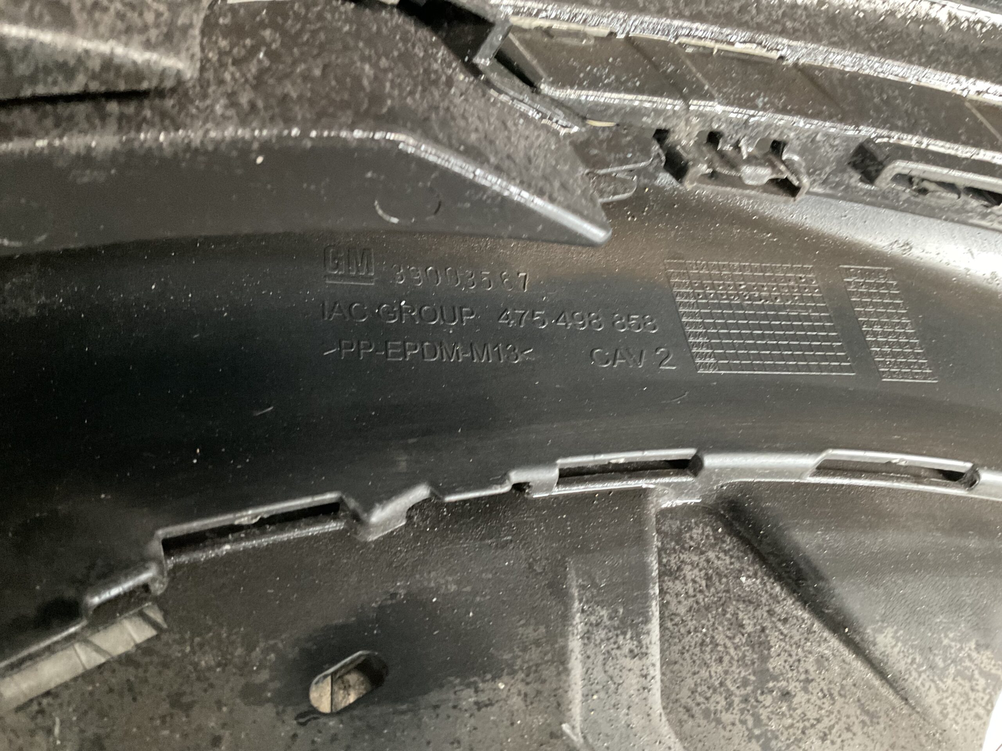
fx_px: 839
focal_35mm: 29
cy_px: 376
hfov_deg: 61.7
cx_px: 501
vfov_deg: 48.2
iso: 400
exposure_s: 1/25
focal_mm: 3
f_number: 1.8
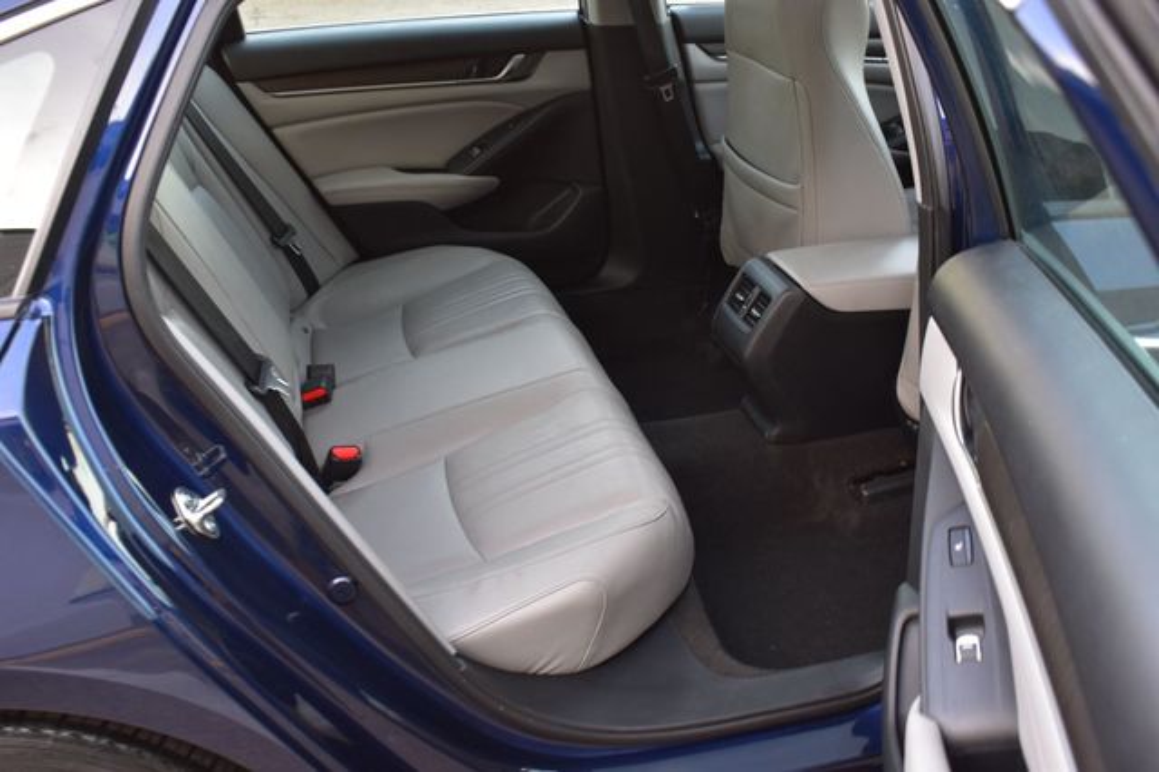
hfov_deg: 51.3
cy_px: 386
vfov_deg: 35.5
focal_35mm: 38
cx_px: 580
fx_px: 1207
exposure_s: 1/20
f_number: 6.3
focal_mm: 25
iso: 400
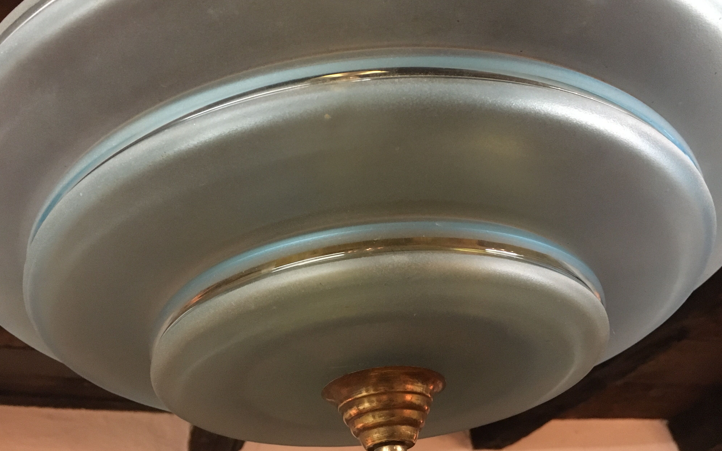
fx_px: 610
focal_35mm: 31
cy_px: 199
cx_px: 359
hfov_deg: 61.2
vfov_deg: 40.5
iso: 320
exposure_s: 1/17
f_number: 2.2
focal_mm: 4.15
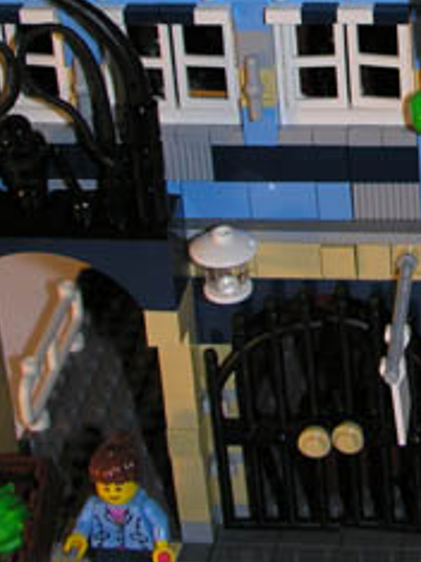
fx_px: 1931
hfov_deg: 12.2
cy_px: -50
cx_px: 464
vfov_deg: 16.1
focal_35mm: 119
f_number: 2.8
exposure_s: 1/60.1
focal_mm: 8.9
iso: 50
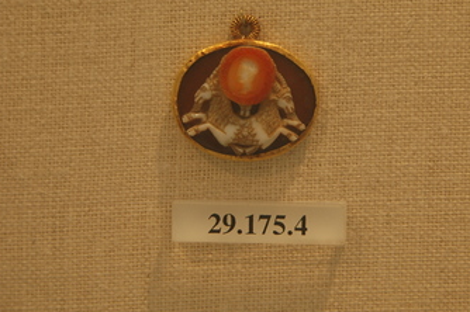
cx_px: 266
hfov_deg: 5.2
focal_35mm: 395
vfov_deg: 3.5
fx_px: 5152
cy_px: 114
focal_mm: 200
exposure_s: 1/60
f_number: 5.6
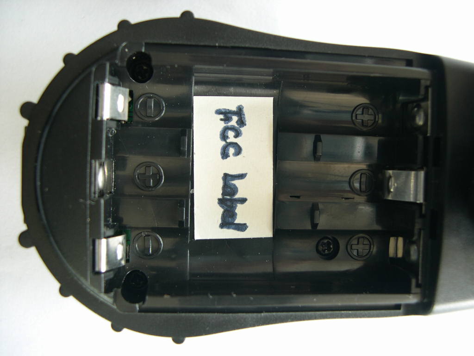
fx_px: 520
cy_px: 178
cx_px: 237
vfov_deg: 37.7
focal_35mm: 38
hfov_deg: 49.0
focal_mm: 8
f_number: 2.8
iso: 100
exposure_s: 1/5.1
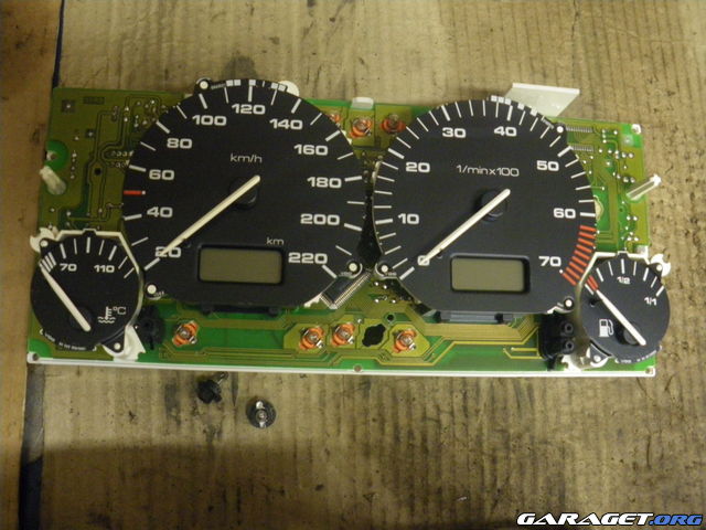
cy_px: 265
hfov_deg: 51.4
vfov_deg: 39.7
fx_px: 734
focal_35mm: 36
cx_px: 353
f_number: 3.5
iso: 800
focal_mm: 6.3
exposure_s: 1/30
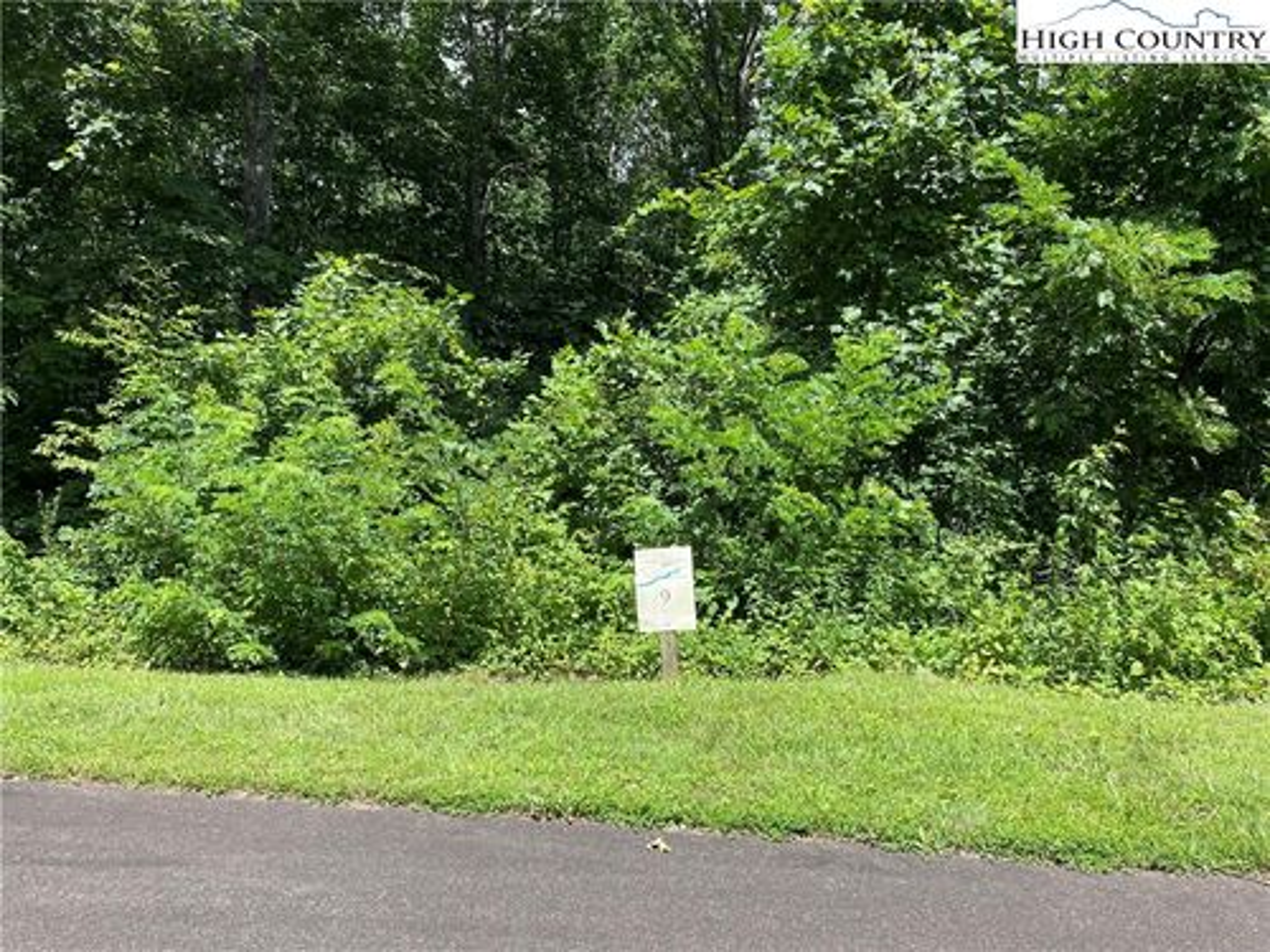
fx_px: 954
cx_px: 635
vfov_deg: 53.1
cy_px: 476
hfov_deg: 67.3
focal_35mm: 26
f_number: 1.6
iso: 32
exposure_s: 1/1221
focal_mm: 4.2
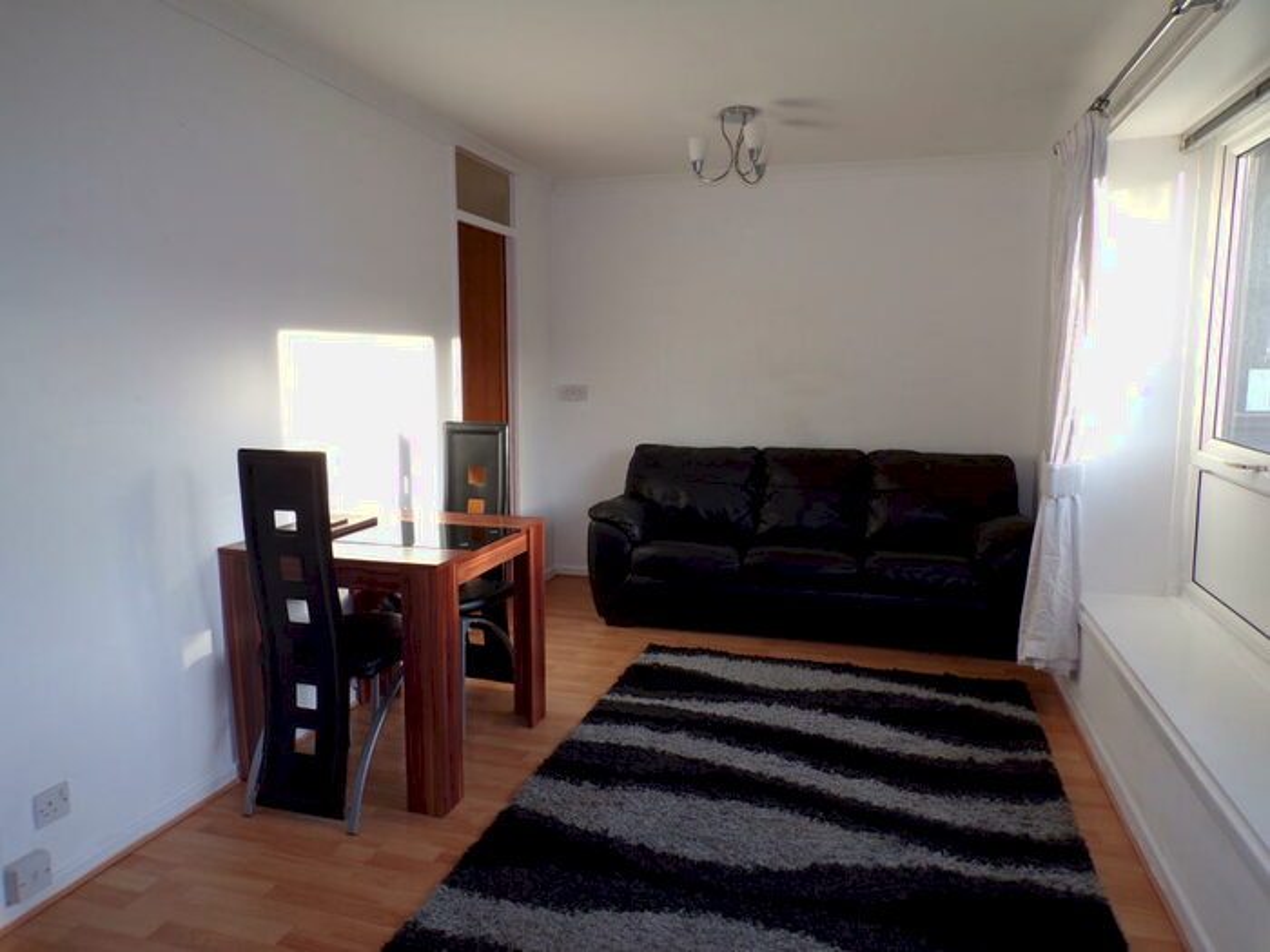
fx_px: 881
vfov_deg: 56.8
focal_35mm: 24
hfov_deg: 71.6
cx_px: 635
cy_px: 476
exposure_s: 1/45
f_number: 4.3
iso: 80
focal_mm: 4.3
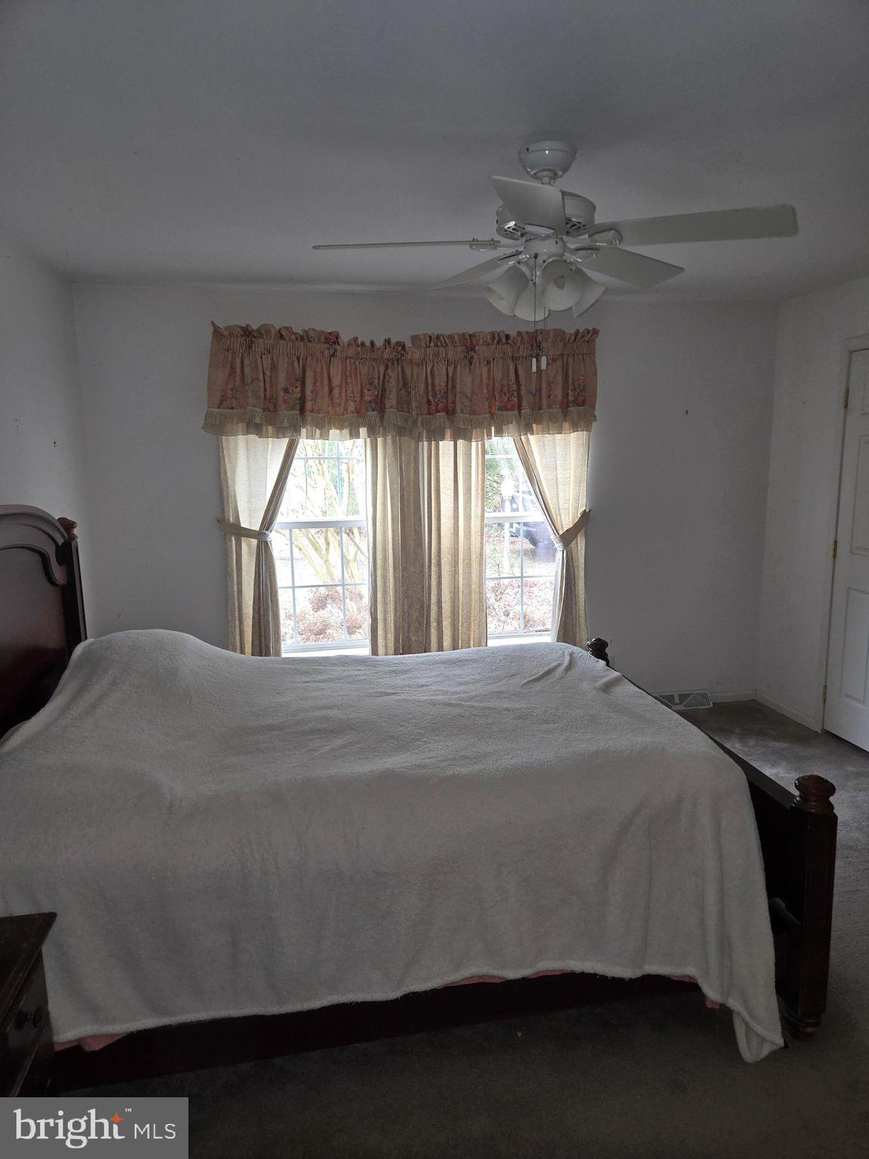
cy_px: 580
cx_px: 434
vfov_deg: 73.9
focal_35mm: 23
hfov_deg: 58.9
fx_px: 770
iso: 125
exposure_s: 1/40
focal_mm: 5.4
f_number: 1.8
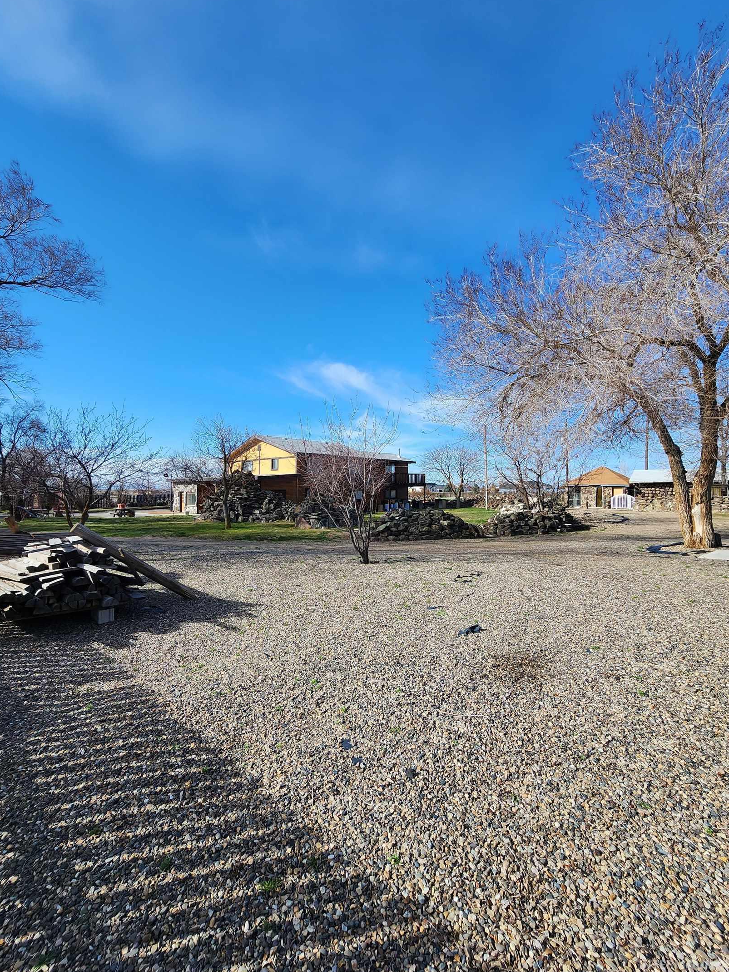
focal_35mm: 14
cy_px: 488
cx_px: 352
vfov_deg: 102.1
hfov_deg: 85.7
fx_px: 393
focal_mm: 2.2
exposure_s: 1/1232
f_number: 2.2
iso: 50
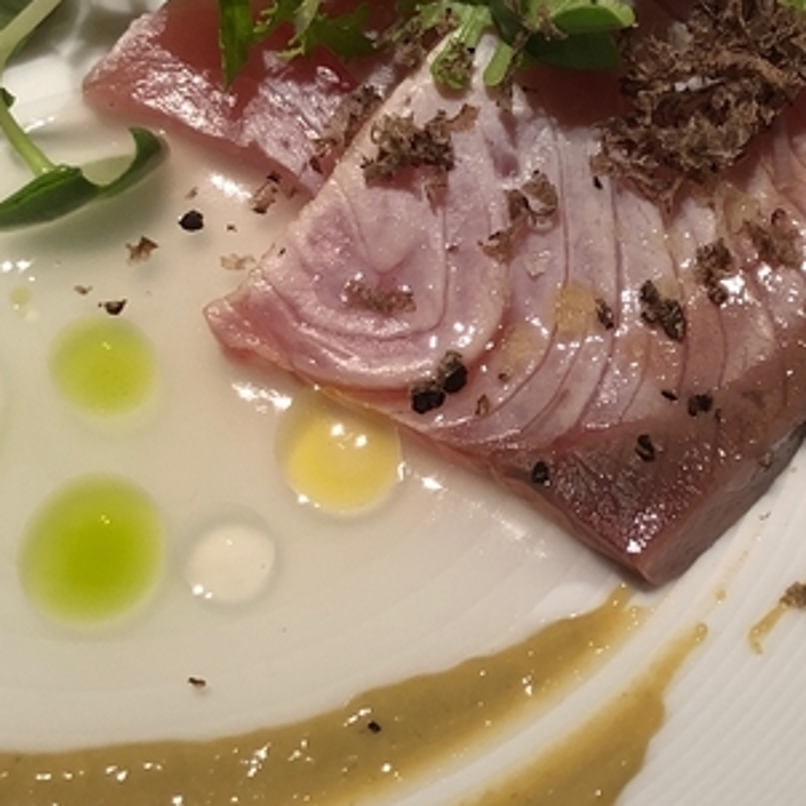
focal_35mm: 84
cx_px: 464
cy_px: 251
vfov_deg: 20.6
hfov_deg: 20.6
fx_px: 2213
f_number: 1.8
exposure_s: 1/15
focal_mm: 4
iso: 40
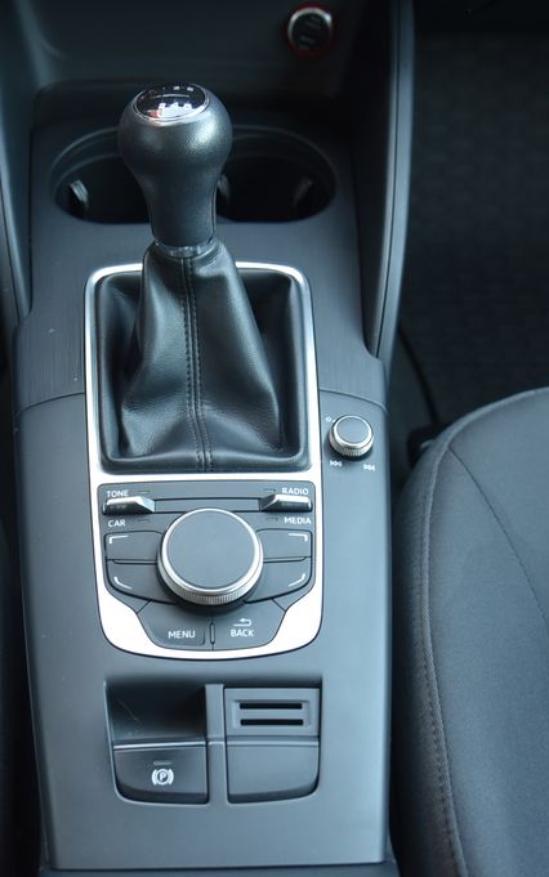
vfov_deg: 43.5
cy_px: 439
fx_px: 1101
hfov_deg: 27.8
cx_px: 186
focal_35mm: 46
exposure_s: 1/25
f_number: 4
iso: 500
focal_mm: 30
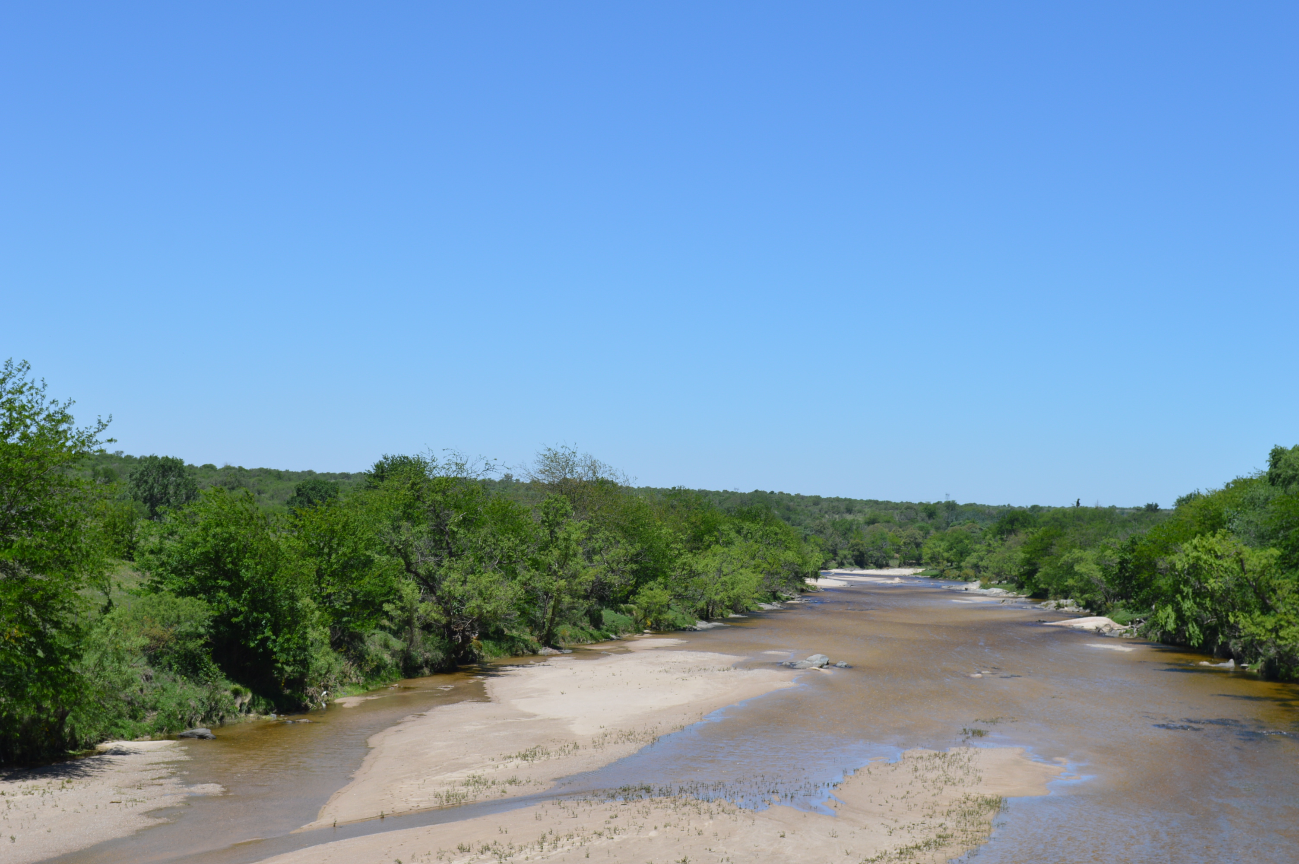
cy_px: 432
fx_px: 2055
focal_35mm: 57
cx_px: 650
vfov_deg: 23.7
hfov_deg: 35.1
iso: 100
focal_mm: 38
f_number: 8
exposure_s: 1/250
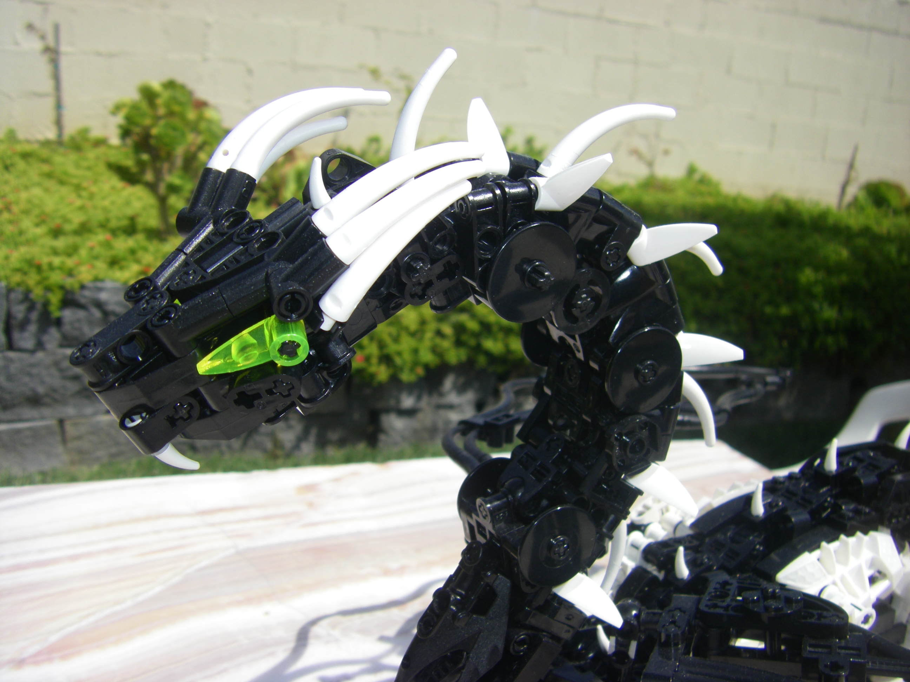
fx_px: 999
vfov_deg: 37.7
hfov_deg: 49.0
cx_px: 455
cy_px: 341
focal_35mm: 38
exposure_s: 1/250
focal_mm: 6.3
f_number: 7
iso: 64
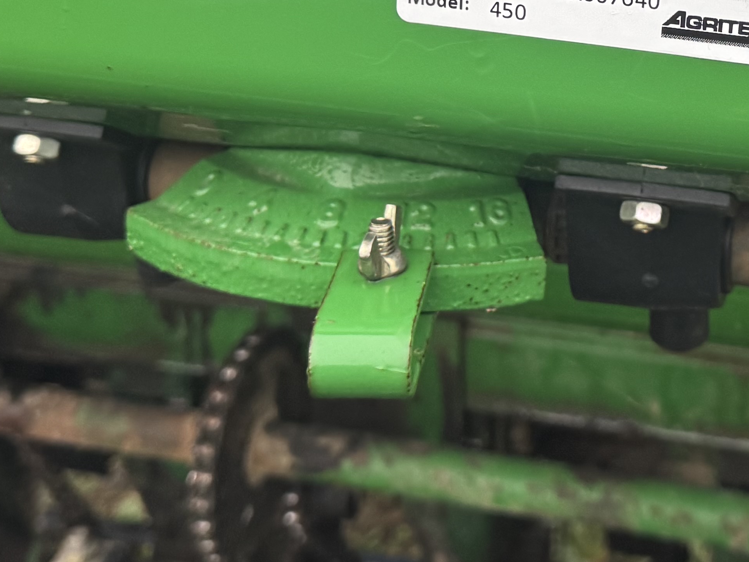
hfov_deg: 26.8
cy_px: 30
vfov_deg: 20.2
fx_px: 1536
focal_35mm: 71
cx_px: 614
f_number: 1.78
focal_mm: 6.76
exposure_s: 1/121
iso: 200
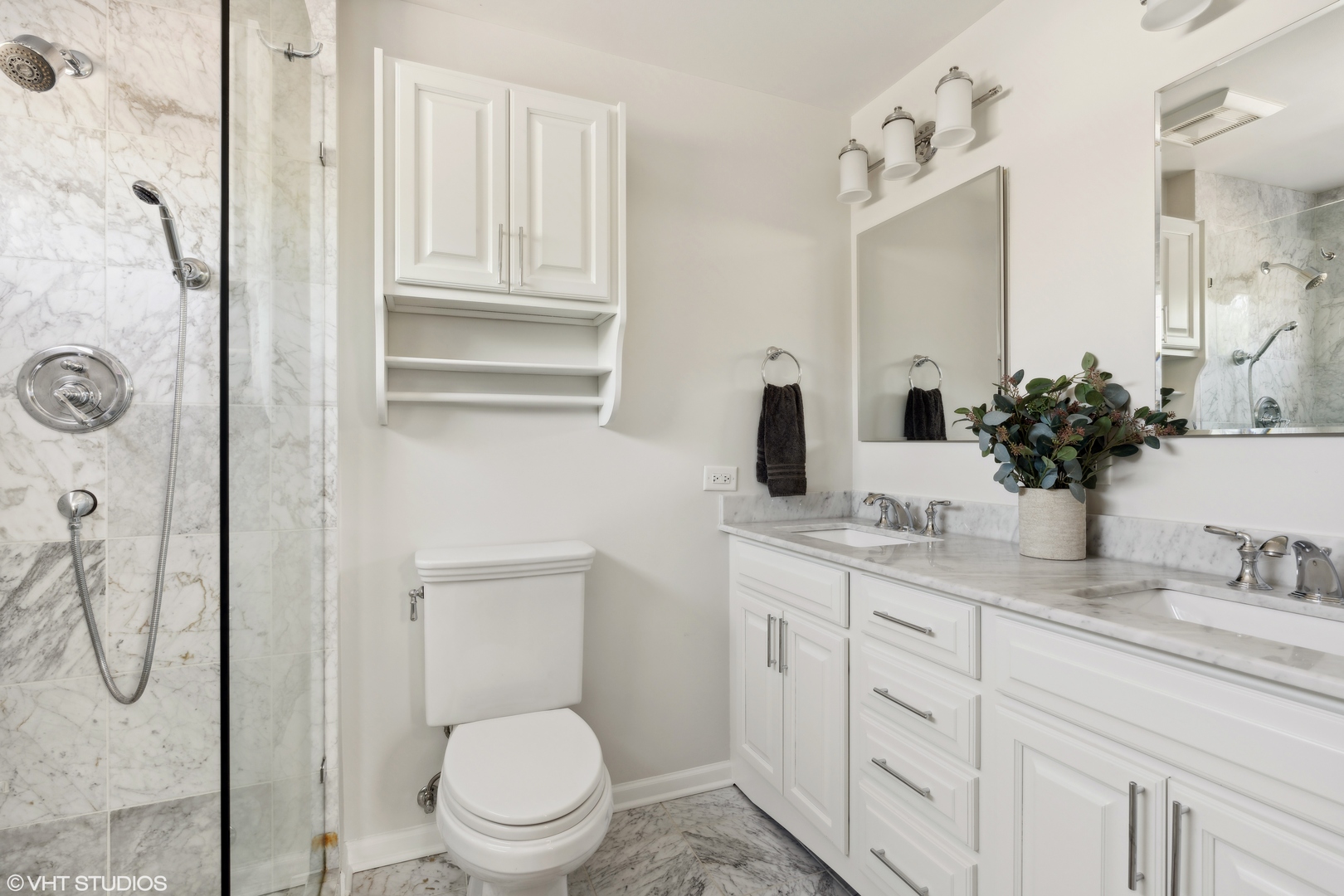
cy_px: 448
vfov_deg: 73.7
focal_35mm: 16
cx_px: 672
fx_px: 597
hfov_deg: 96.7
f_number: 8
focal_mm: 16
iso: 320
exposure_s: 1/15
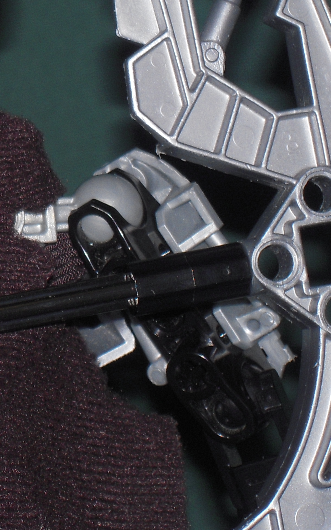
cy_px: 122
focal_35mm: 265
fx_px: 3826
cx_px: -181
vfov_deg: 7.9
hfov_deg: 4.9
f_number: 5.8
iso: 100
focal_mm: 20
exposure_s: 1/80
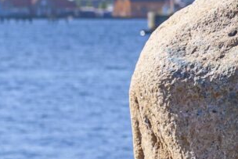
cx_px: 485
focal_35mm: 274
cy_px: -38
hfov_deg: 7.2
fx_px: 1812
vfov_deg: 5.0
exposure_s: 1/3200
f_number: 3.5
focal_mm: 42
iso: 200
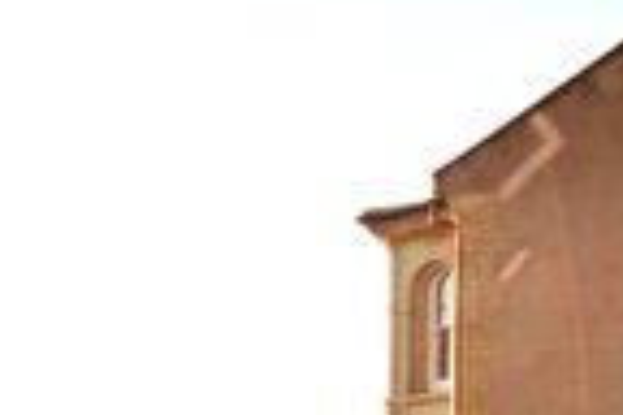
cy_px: 564
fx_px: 1263
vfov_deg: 17.3
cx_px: -800
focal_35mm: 73
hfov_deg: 16.1
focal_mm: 10
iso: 125
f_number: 4.5
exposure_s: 1/80
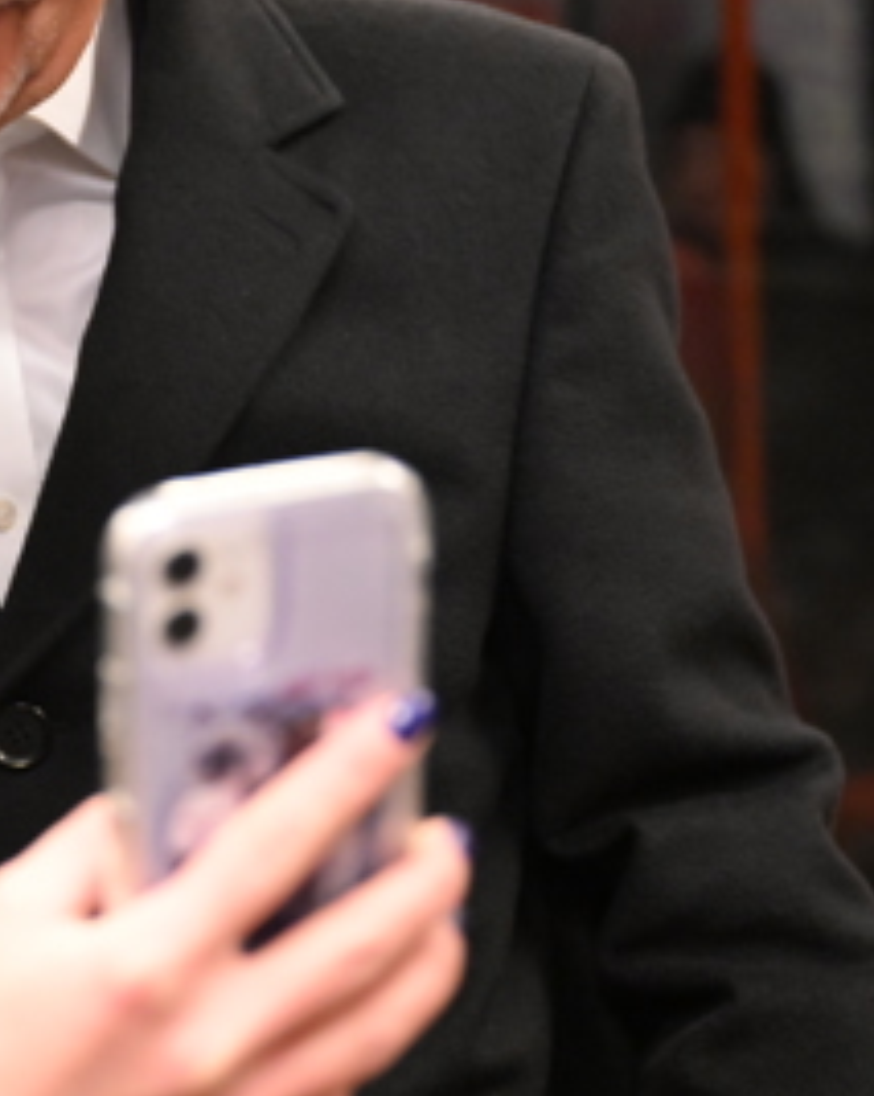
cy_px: 283
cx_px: 25
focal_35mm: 119
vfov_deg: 16.1
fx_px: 3854
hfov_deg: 12.8
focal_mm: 49
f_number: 2.8
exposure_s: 1/200
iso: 5000
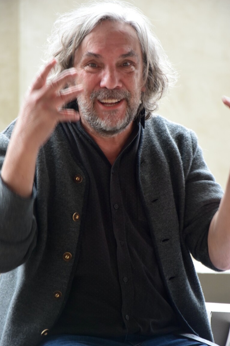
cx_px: 115
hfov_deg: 8.7
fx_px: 1519
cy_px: 173
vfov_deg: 13.0
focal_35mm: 159
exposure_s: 1/80
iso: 1600
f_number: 5.6
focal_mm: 105
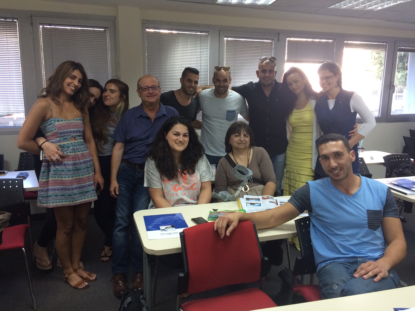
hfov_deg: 61.7
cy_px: 156
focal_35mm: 29
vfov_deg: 48.2
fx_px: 348
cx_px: 208
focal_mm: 4.15
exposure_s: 1/33
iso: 80
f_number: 2.2
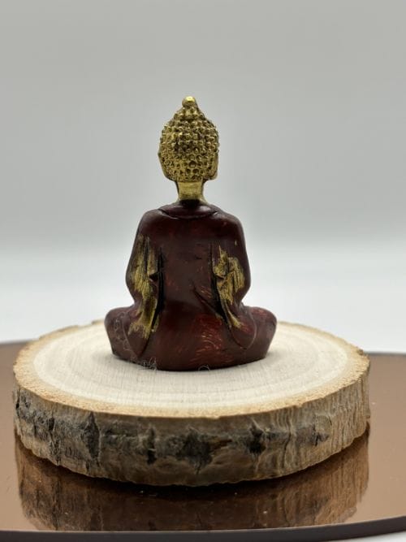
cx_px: 203
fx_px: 813
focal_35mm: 52
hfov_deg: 28.0
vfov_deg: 36.8
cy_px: 271
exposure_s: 1/341
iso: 32
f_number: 1.6
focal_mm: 5.96
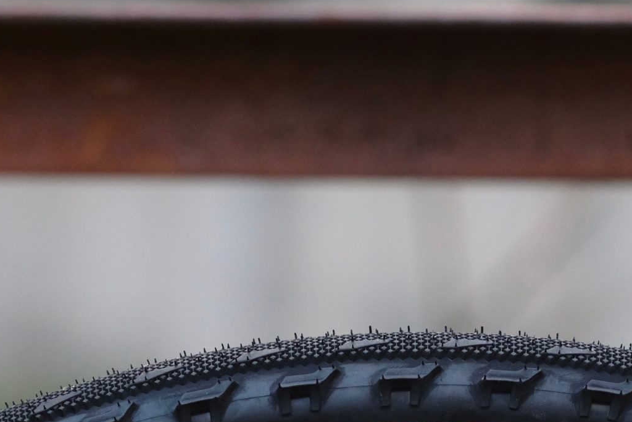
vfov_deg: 6.5
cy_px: 474
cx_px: 397
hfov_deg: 9.8
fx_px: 3687
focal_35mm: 210
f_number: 2.2
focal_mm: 56
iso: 1000
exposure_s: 1/1000
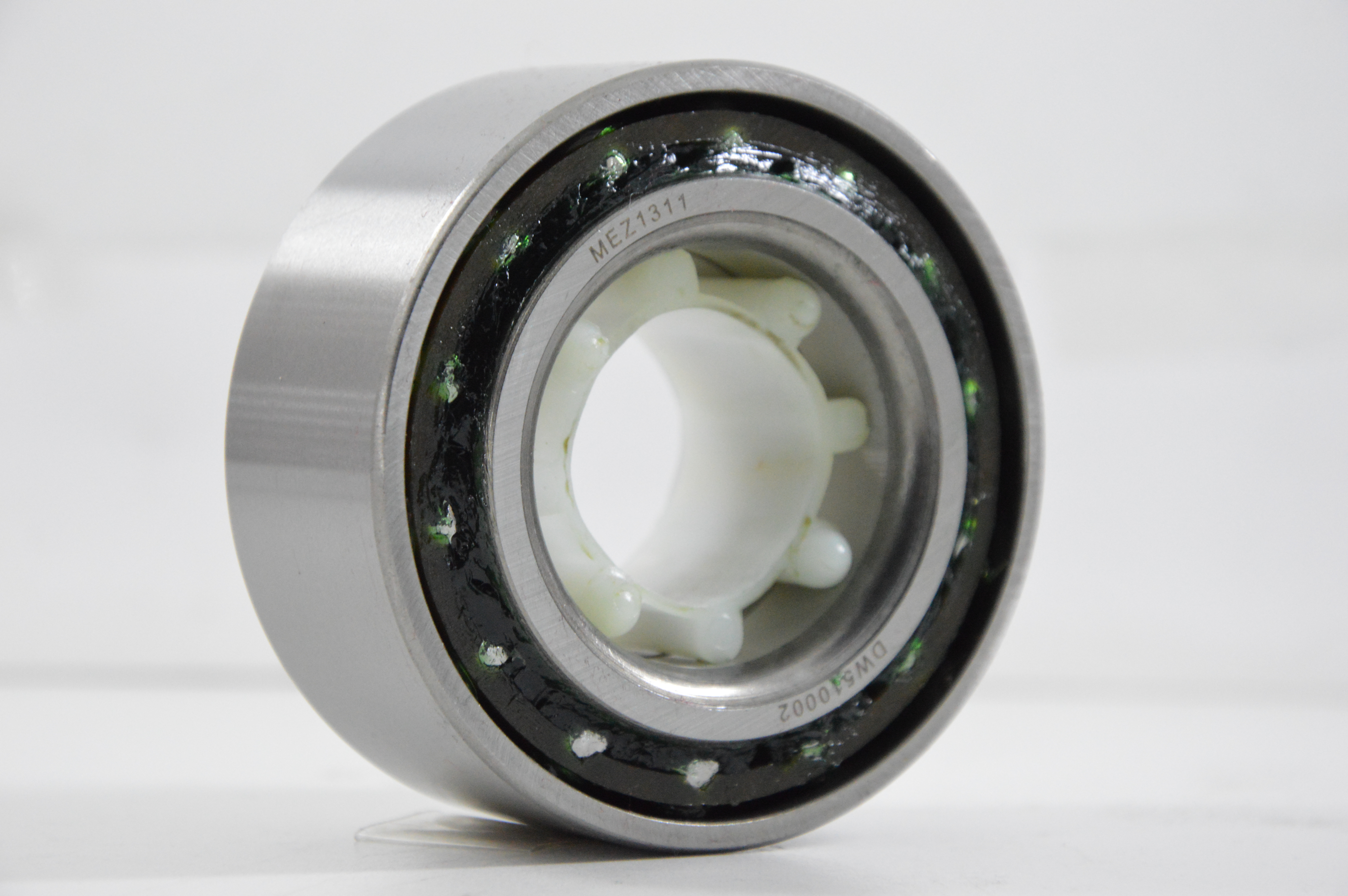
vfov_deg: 8.7
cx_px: 674
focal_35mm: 158
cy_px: 448
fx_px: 5892
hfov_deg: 13.1
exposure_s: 1/100
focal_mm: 105
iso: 3200
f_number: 8
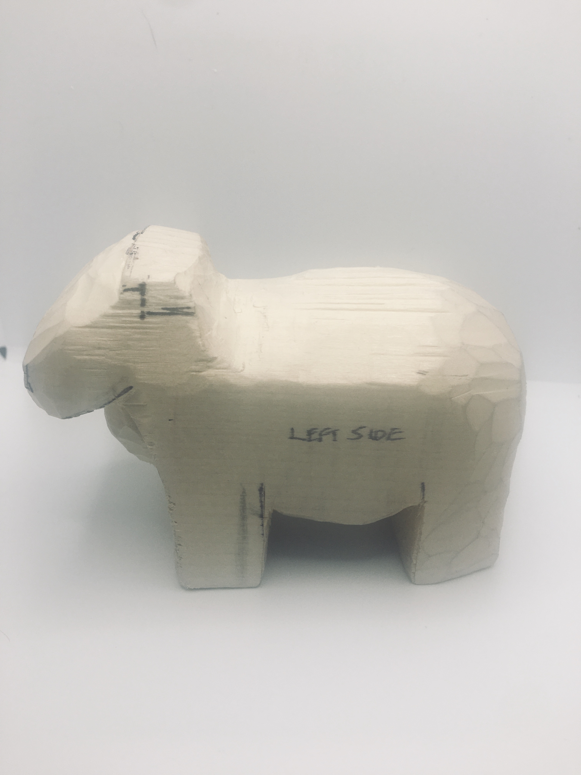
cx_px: 290
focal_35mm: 29
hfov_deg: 48.2
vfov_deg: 61.7
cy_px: 388
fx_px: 649
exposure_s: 1/271
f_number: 2.2
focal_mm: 4.15
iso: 25
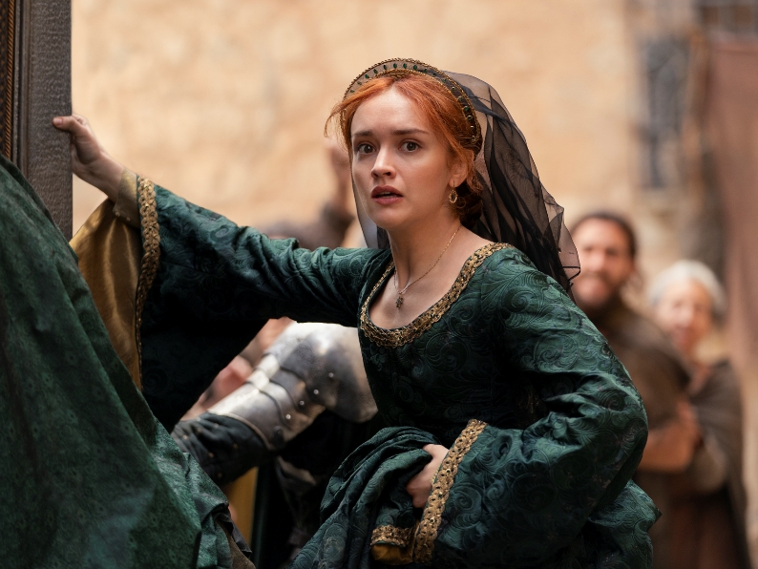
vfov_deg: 10.2
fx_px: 3198
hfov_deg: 13.5
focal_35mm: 146
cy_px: 285
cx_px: 411
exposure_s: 1/1000
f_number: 2.8
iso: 800
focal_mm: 134
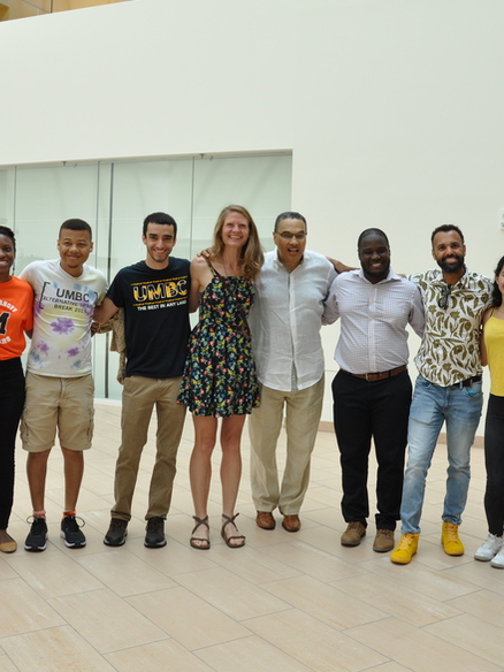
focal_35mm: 40
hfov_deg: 35.9
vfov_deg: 46.8
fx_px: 777
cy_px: 331
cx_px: 274
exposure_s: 1/250
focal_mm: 18
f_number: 8
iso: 400
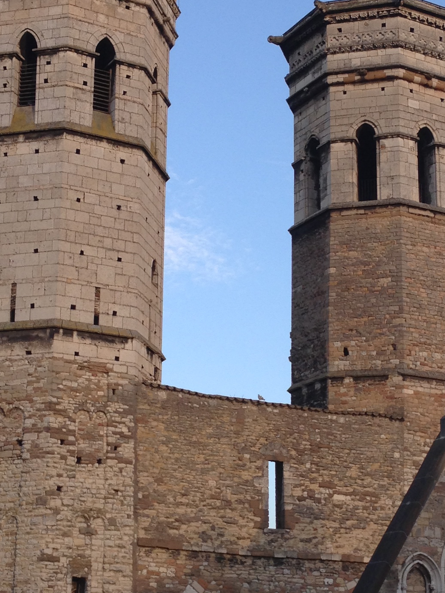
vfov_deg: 25.0
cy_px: 336
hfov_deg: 18.9
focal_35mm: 78
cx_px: 292
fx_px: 1337
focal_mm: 4.13
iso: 50
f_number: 2.4
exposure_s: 1/341
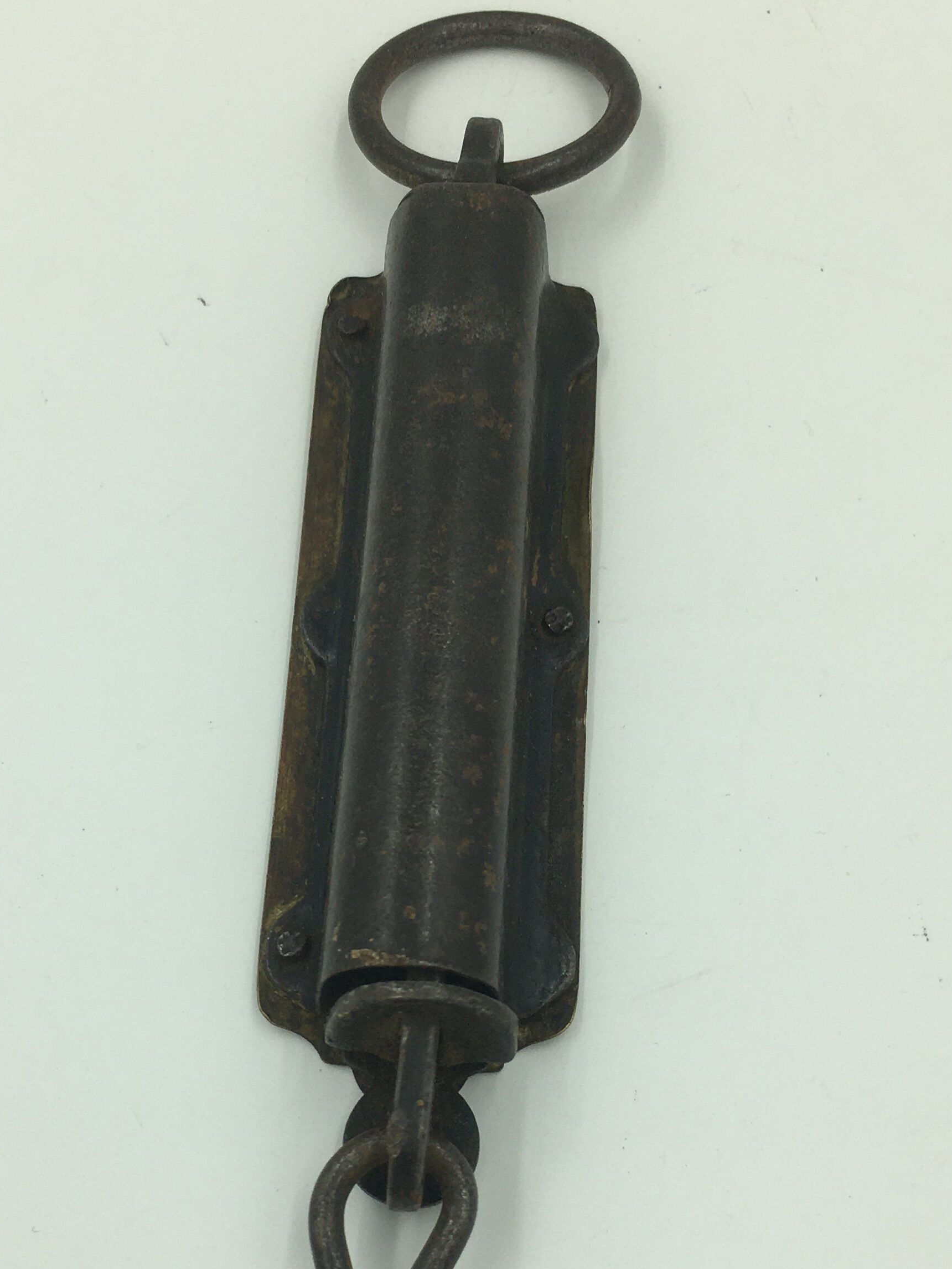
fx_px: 1870
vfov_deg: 37.1
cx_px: 416
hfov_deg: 28.5
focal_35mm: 51
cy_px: 836
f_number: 2.2
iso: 25
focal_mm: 4.15
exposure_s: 1/358
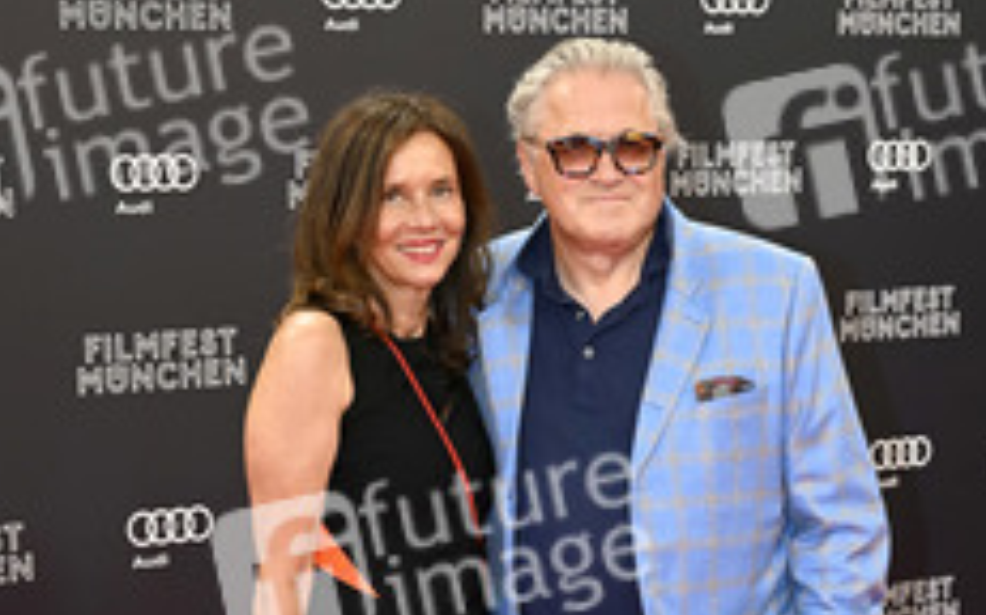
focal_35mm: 104
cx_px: 555
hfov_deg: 20.0
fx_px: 2793
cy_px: 769
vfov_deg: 12.2
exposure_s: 1/125
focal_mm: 59
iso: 800
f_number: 6.3
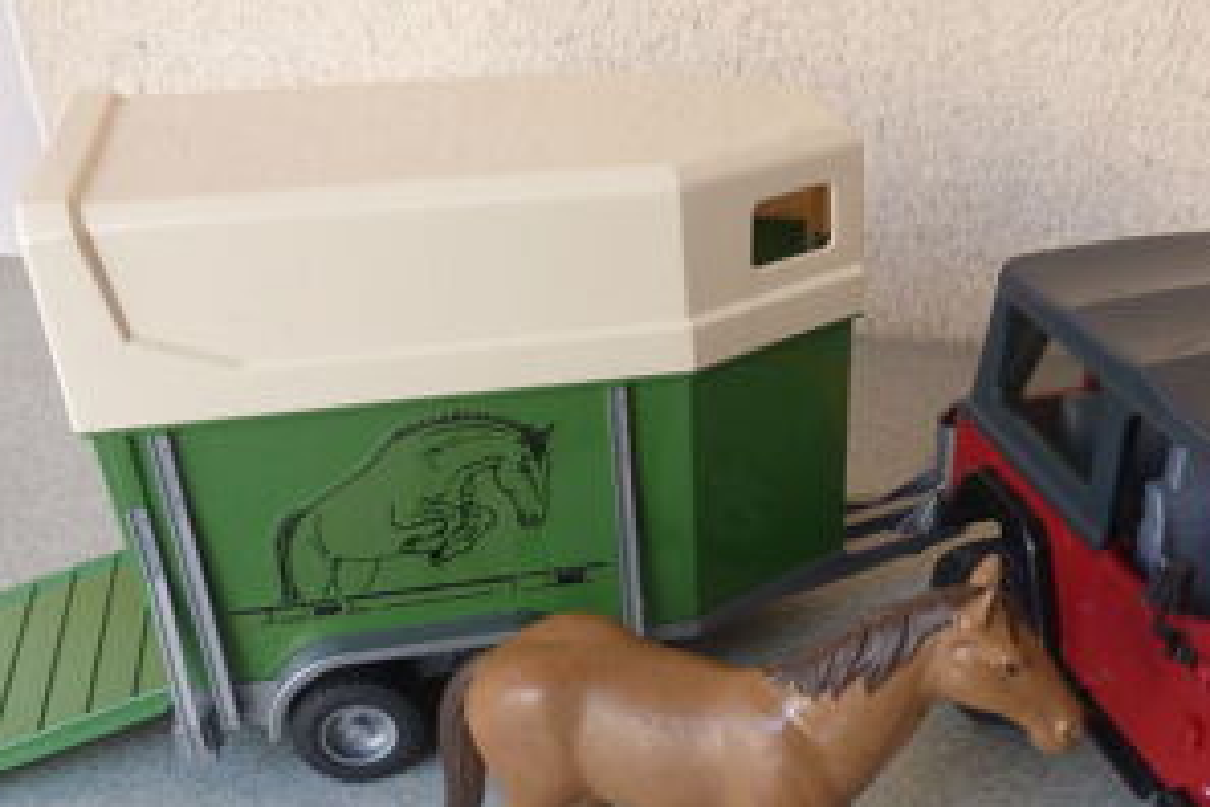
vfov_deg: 31.0
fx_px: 1412
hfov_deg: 45.4
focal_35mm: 42
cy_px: 664
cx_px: 847
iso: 125
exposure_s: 1/60
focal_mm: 4.5
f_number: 2.8
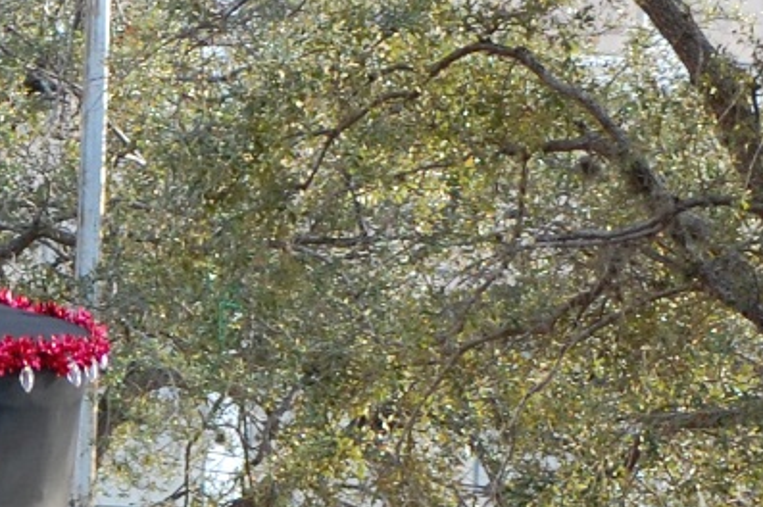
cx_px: -459
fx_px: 8449
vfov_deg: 3.4
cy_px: 882
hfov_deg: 5.1
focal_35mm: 399
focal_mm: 66
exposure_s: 1/200
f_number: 4.2
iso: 400
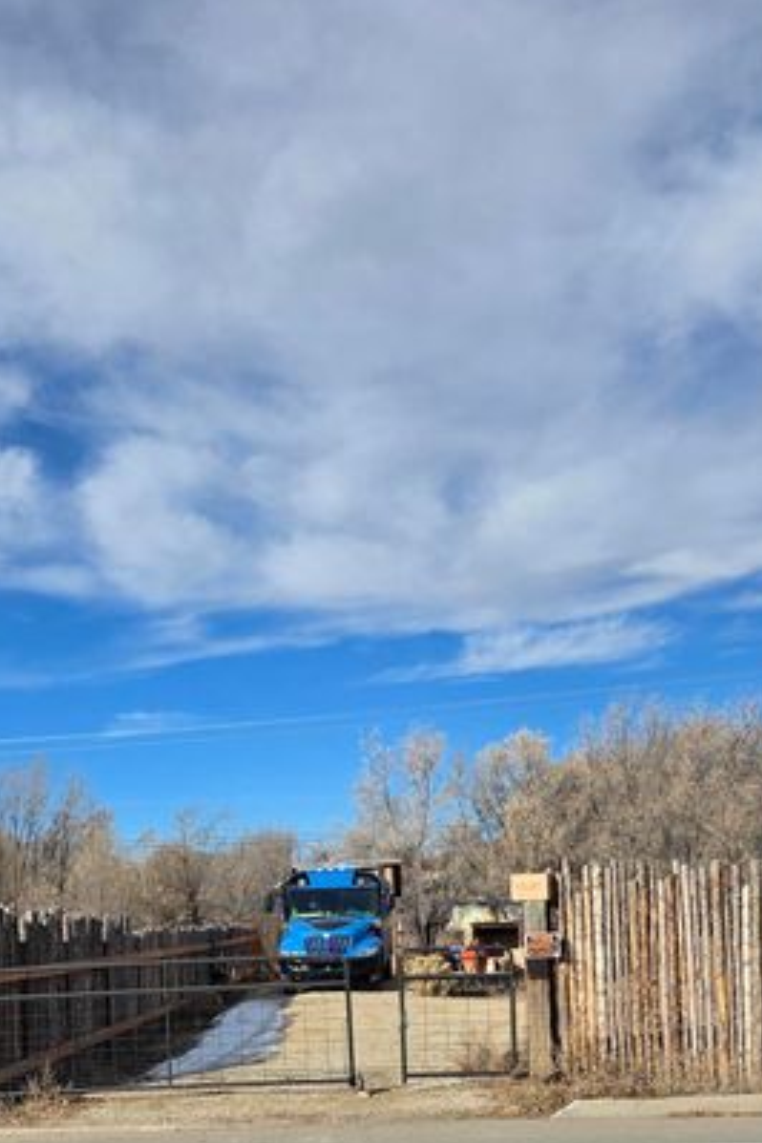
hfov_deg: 33.2
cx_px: 281
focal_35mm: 40
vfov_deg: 45.8
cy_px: 927
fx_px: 1270
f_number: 1.7
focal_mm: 6.25
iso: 80
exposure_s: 1/7944
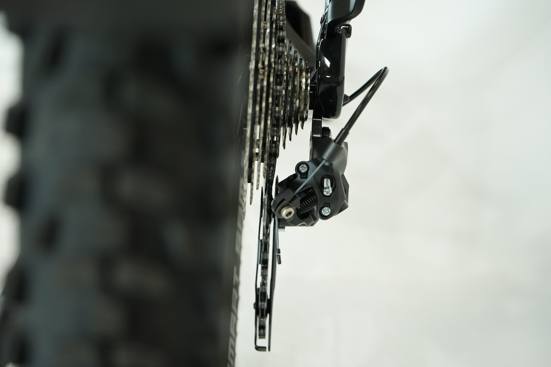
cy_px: 184
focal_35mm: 50
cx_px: 276
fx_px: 765
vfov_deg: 27.0
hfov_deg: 39.6
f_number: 5.6
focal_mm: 50
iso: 1600
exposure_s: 1/200
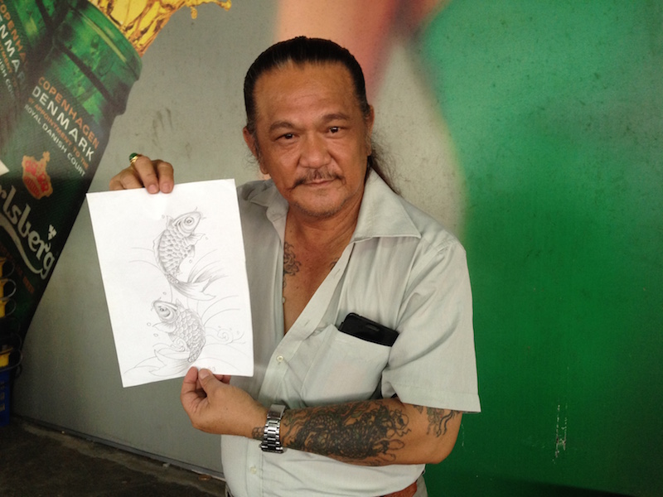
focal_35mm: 33
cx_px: 332
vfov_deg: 42.9
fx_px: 632
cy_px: 248
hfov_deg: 55.4
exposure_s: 1/20
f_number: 2.4
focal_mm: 4.12
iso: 125
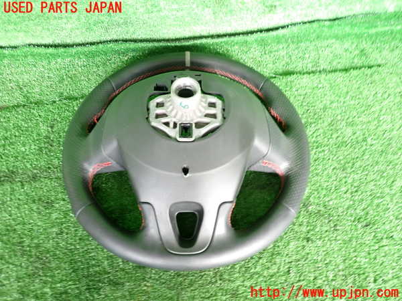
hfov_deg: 69.4
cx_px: 201
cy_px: 150
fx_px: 290
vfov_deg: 54.9
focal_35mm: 25
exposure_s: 1/30
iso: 250
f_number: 2
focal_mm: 4.5
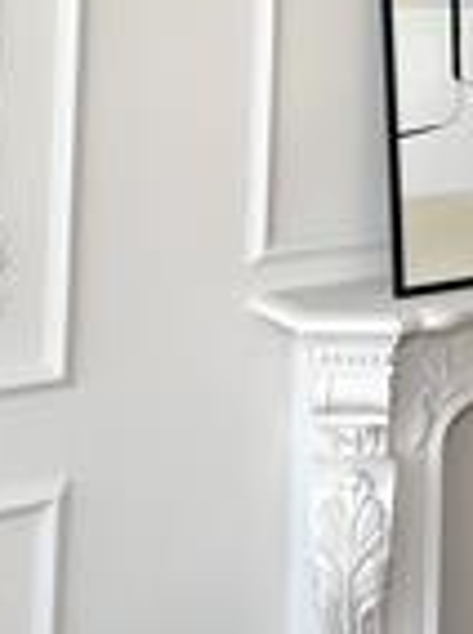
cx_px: 602
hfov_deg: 19.4
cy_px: 315
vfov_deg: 27.8
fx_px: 1279
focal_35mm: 70
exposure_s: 1/121
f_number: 1.78
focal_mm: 6.86
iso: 64
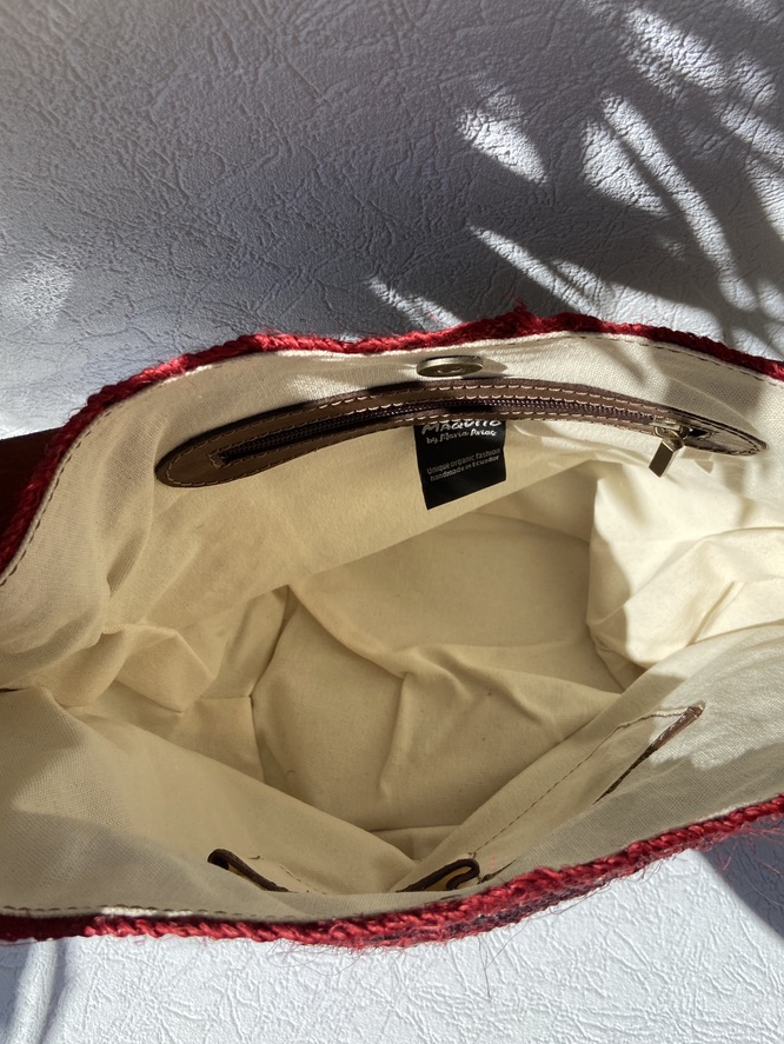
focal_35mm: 30
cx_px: 417
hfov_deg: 46.8
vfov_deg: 59.9
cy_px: 479
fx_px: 905
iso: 32
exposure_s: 1/2625
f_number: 1.8
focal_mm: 4.25
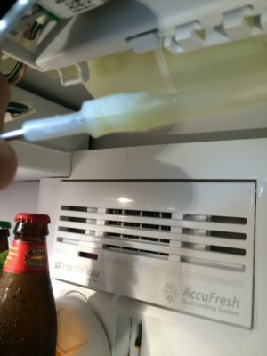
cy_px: 178
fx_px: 298
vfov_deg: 61.7
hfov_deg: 48.2
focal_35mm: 29
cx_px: 134
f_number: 2.2
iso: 80
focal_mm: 4.15
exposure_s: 1/30
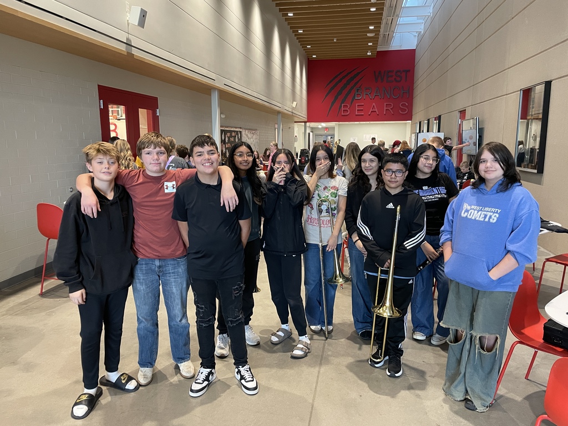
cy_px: 213
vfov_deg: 53.1
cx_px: 284
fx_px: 427
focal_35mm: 26
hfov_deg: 67.3
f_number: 1.6
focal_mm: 4.2
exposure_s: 1/60
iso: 400
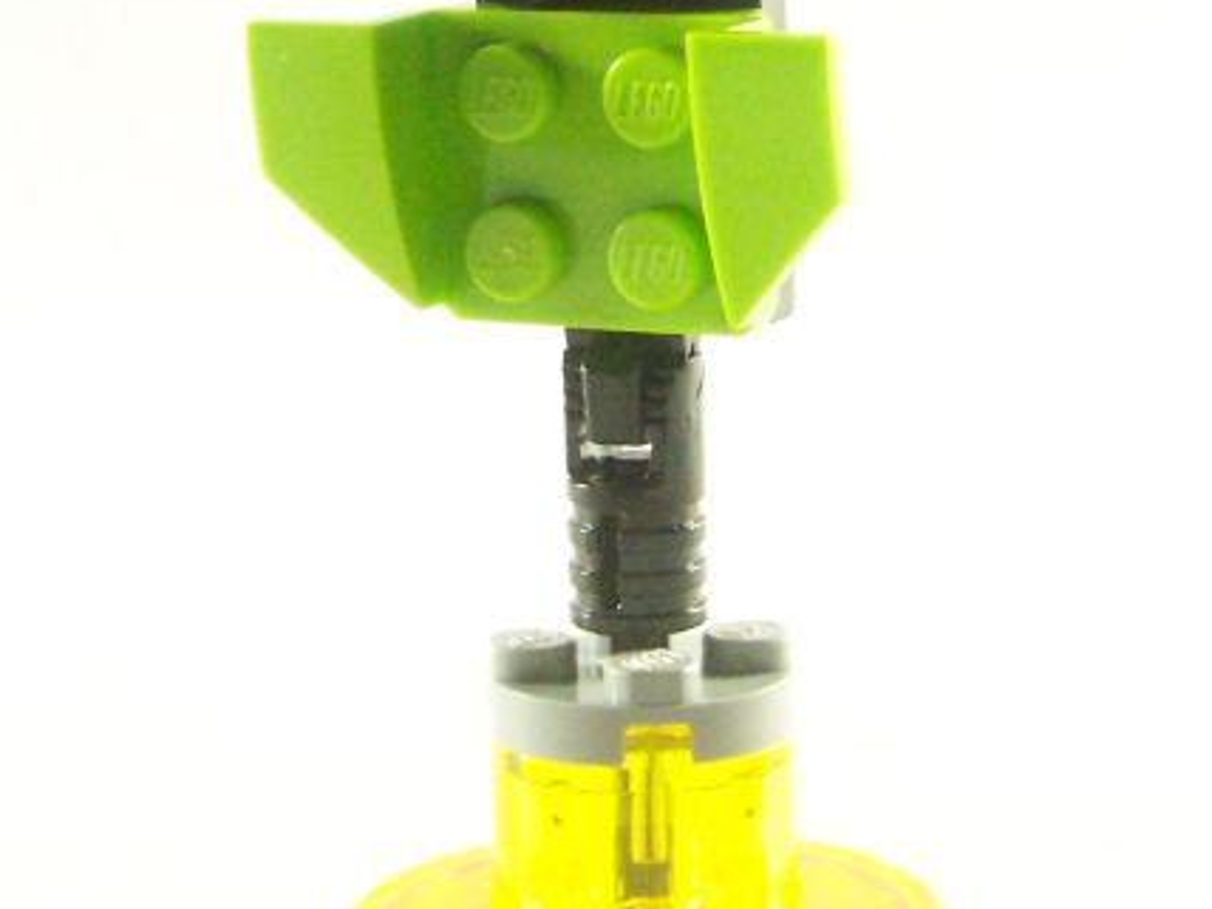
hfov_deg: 16.1
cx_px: 581
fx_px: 4272
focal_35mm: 122
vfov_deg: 12.1
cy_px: 252
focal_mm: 8.5
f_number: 4
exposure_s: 1/45
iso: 400
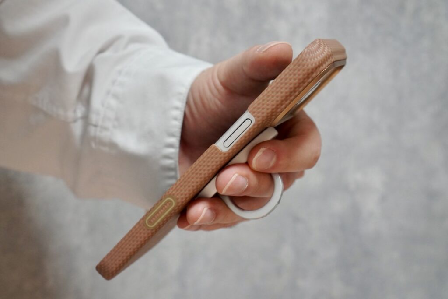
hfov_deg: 37.8
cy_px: 150
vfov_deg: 25.8
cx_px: 224
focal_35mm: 52
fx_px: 653
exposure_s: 1/60
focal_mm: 35
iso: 2500
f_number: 5.6
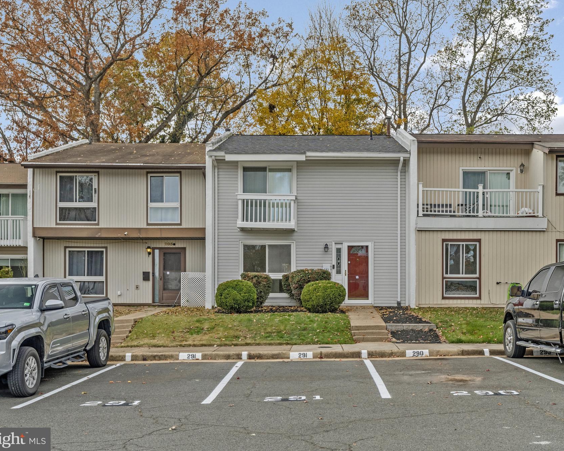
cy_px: 223
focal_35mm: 40
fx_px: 668
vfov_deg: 37.3
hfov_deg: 45.7
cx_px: 320
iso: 1250
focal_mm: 35
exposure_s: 1/640
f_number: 7.1
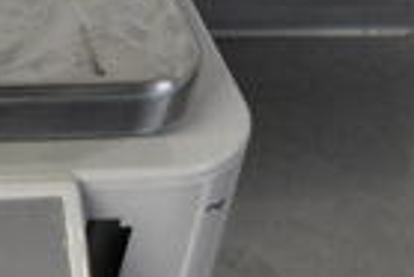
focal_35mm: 132
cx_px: -378
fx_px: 1520
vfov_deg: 10.3
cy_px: 304
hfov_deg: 13.6
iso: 6400
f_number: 7.1
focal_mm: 20
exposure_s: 1/200
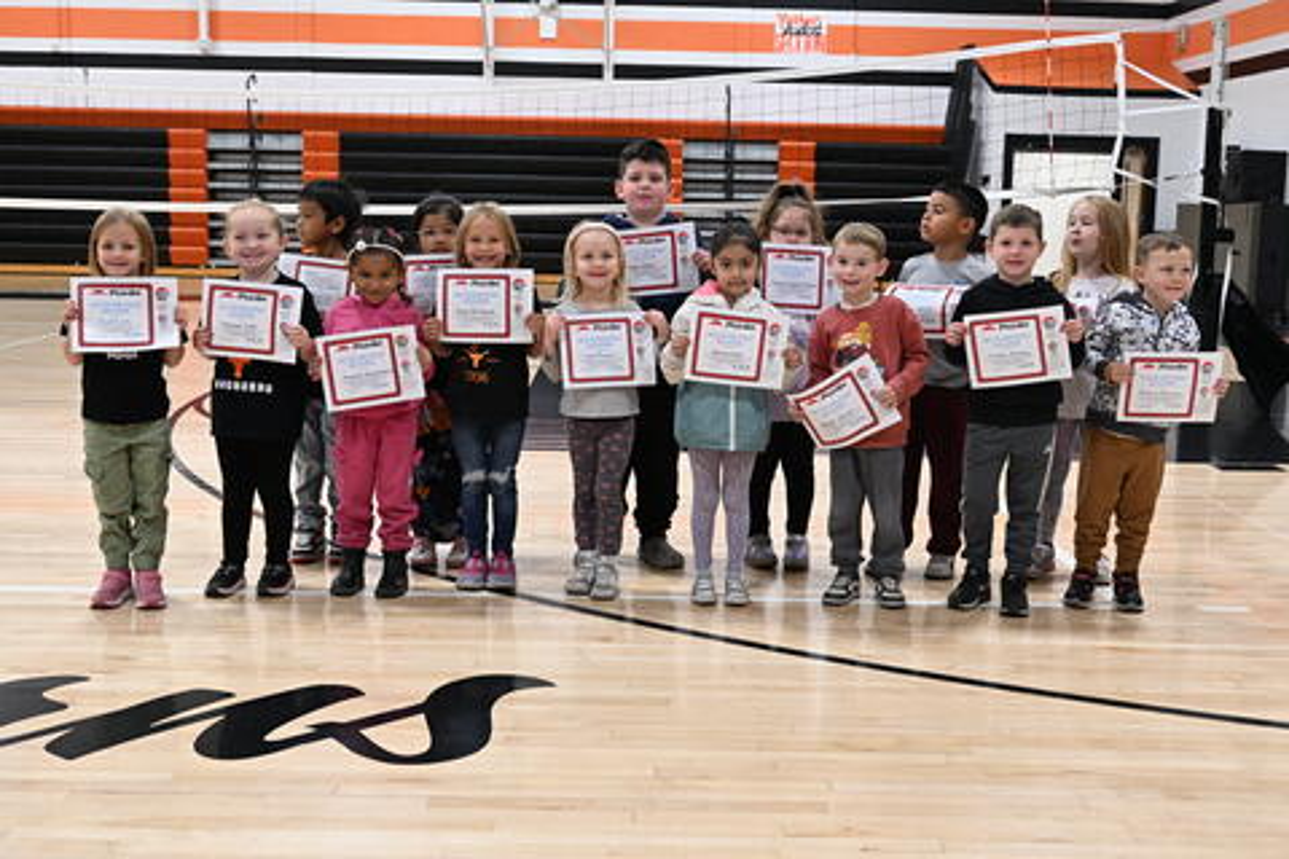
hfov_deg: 46.4
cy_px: 430
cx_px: 644
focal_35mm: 42
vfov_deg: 31.9
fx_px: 1504
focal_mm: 28
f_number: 4
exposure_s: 1/60
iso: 800
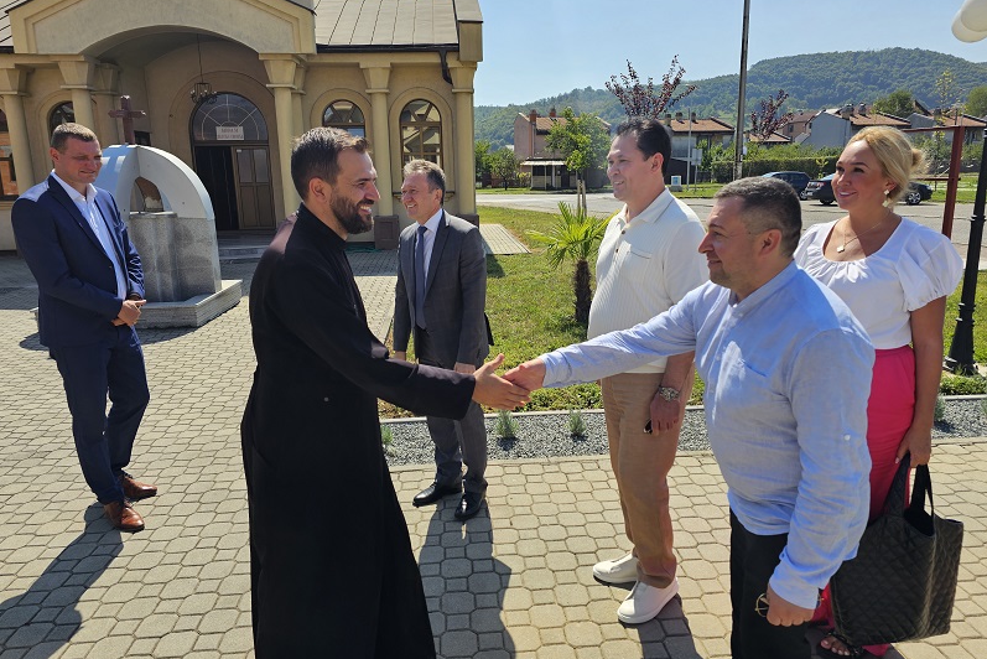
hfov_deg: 73.7
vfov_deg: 53.1
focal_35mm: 24
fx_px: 658
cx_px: 494
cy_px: 303
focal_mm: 6.3
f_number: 1.7
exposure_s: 1/617
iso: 10
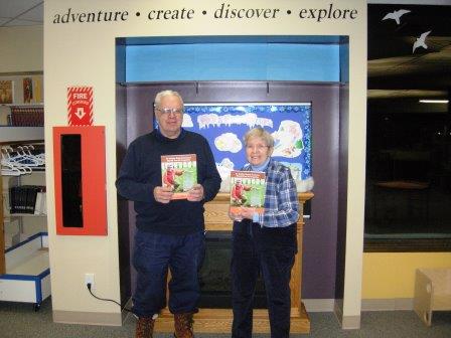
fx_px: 469
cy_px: 169
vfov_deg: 39.7
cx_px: 226
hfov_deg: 51.4
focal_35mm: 36
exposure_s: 1/181
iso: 200
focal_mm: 7.5
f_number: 2.7
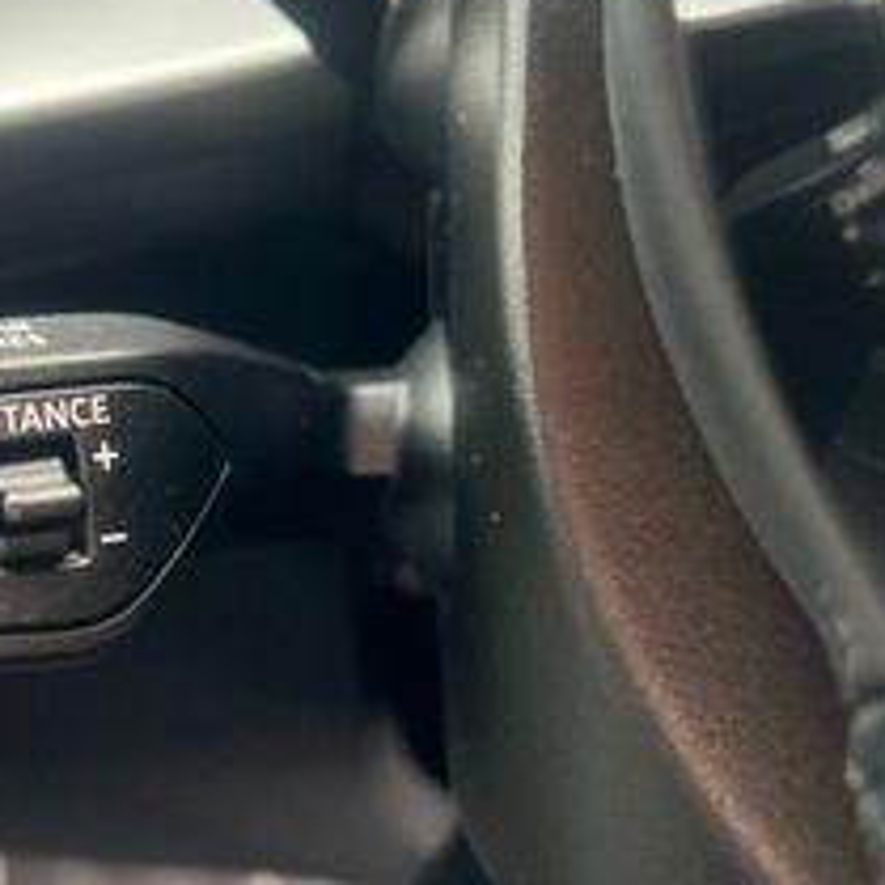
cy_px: 347
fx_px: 1909
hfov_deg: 25.5
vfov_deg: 26.0
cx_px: 148
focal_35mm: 66
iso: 80
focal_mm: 5.7
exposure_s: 1/121
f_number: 1.5
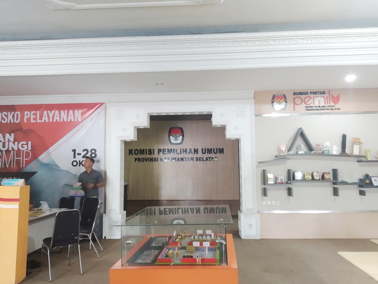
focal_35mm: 27
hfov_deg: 65.3
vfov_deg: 51.4
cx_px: 189
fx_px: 295
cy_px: 145
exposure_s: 1/17
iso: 800
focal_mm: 3.82
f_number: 2.2
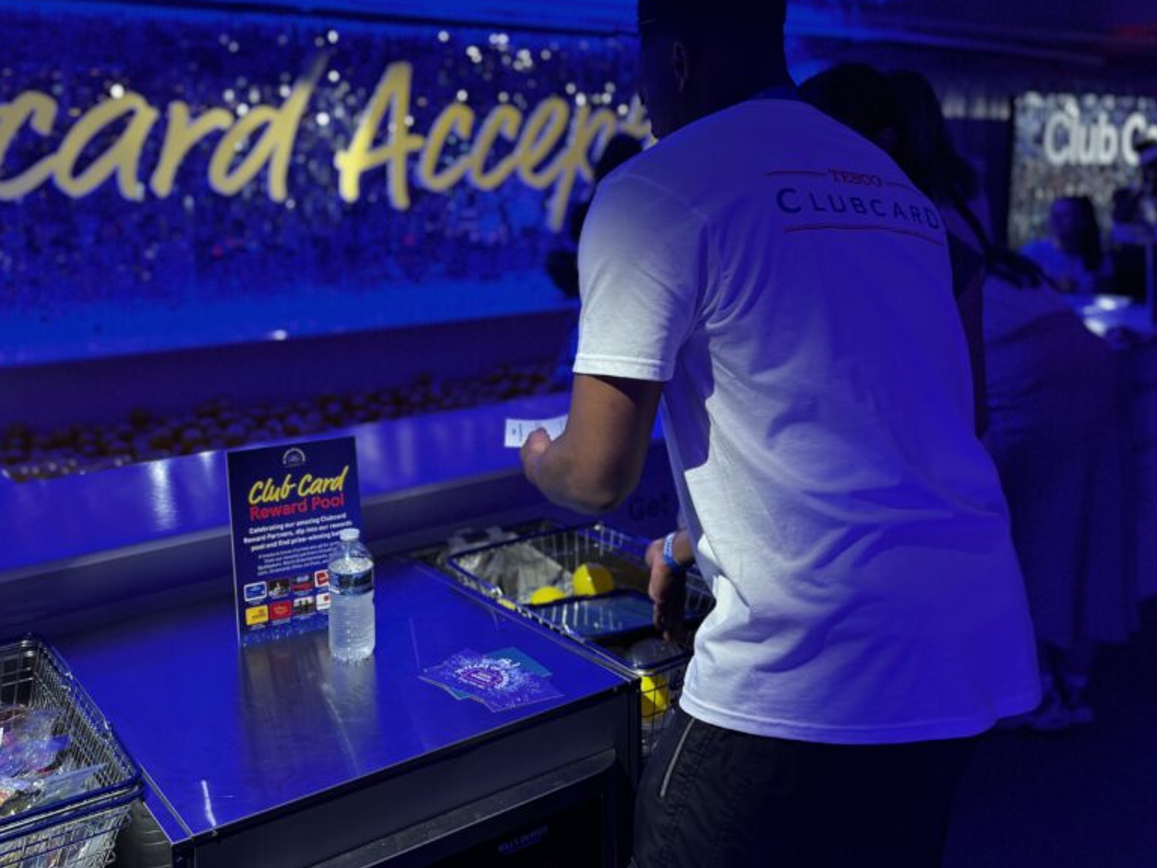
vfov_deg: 43.9
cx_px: 420
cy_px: 342
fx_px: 1070
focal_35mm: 32
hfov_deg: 56.0
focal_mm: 6.76
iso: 200
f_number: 1.78
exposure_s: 1/61
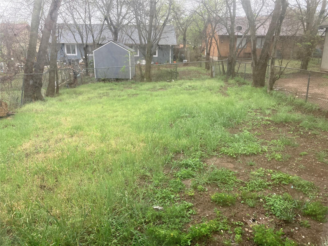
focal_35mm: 28
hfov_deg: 63.4
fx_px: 265
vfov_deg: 49.7
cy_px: 123
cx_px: 164
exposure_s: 1/121
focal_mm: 3.99
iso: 64
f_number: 1.8
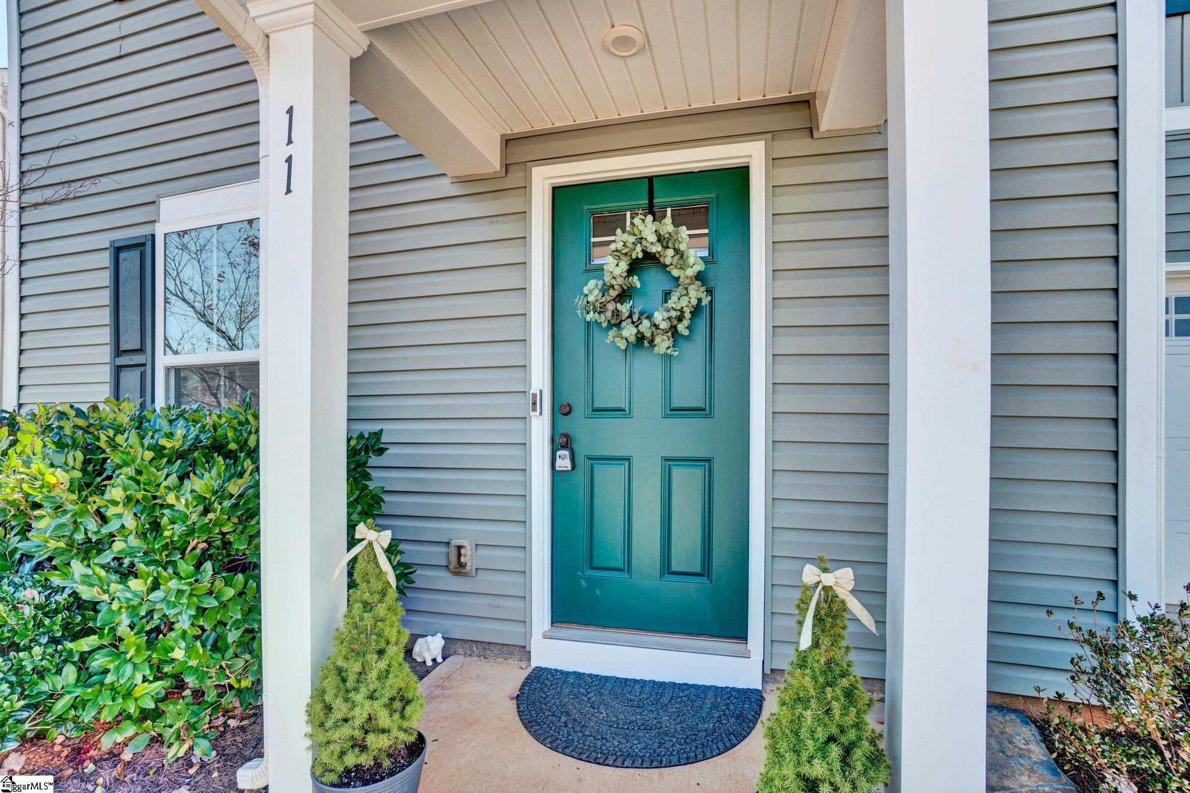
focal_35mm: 15
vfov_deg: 77.3
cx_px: 595
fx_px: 496
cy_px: 396
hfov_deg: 100.4
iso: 400
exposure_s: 1/200
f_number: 8
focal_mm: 10
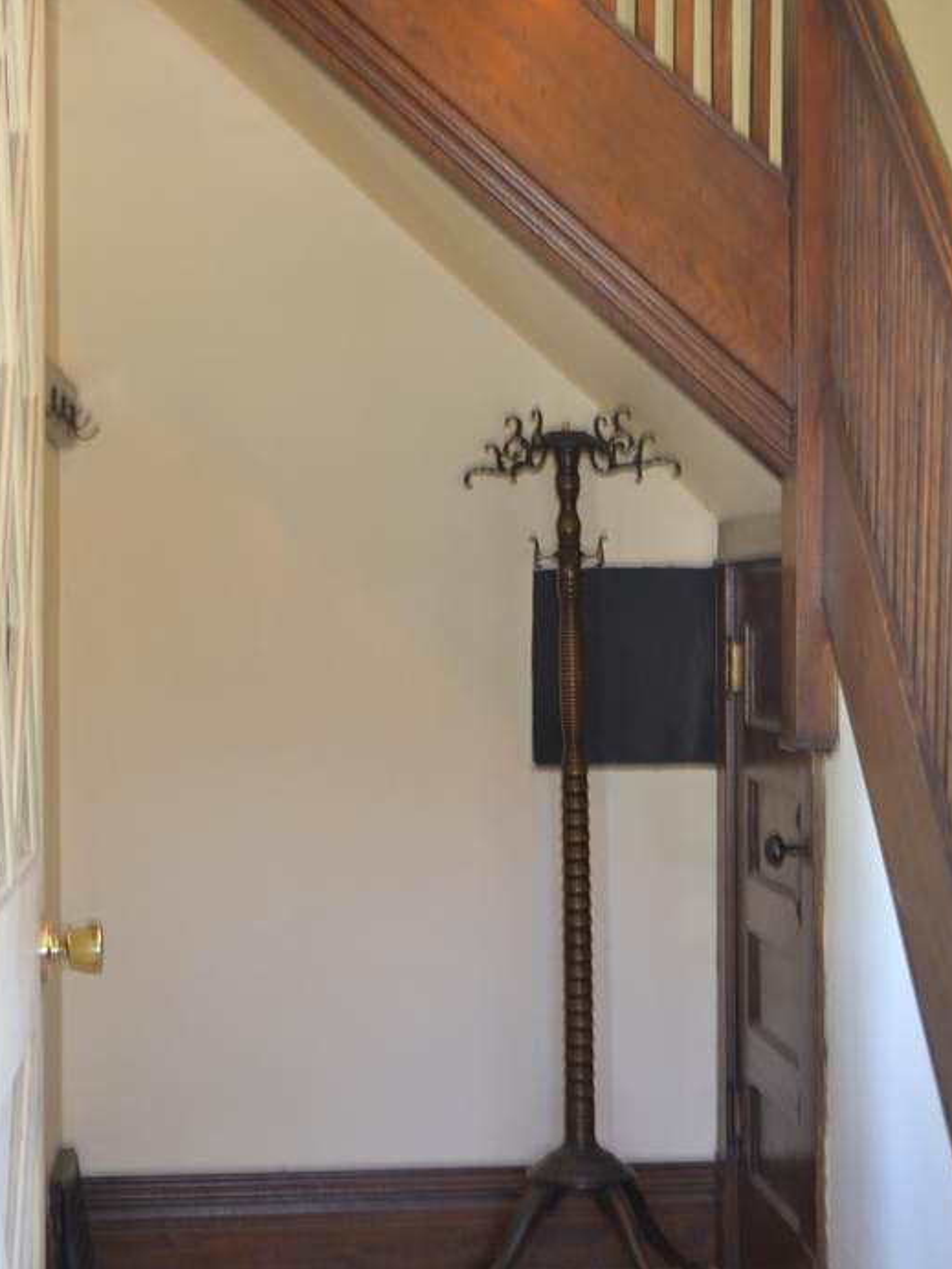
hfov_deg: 20.4
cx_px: 503
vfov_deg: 27.0
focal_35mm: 72
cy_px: 627
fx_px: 2640
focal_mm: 36
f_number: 5
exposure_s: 1/25
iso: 800
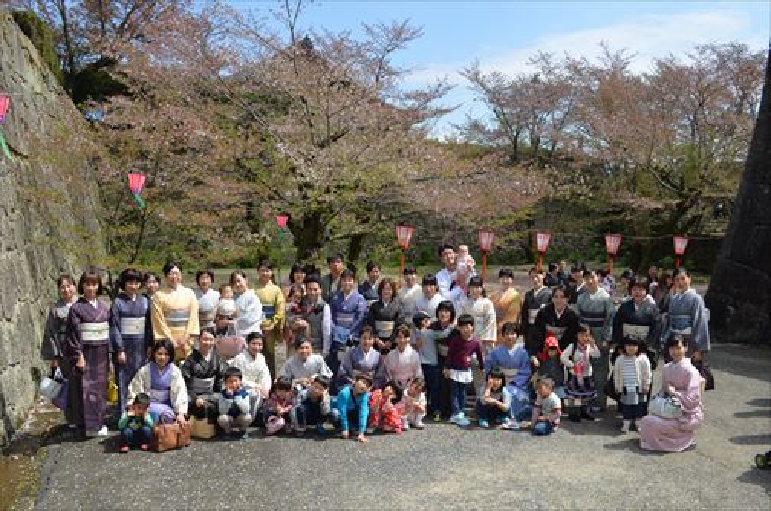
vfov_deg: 43.4
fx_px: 641
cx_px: 386
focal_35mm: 30
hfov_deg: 62.0
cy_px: 256
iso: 100
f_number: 9
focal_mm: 20
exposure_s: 1/200
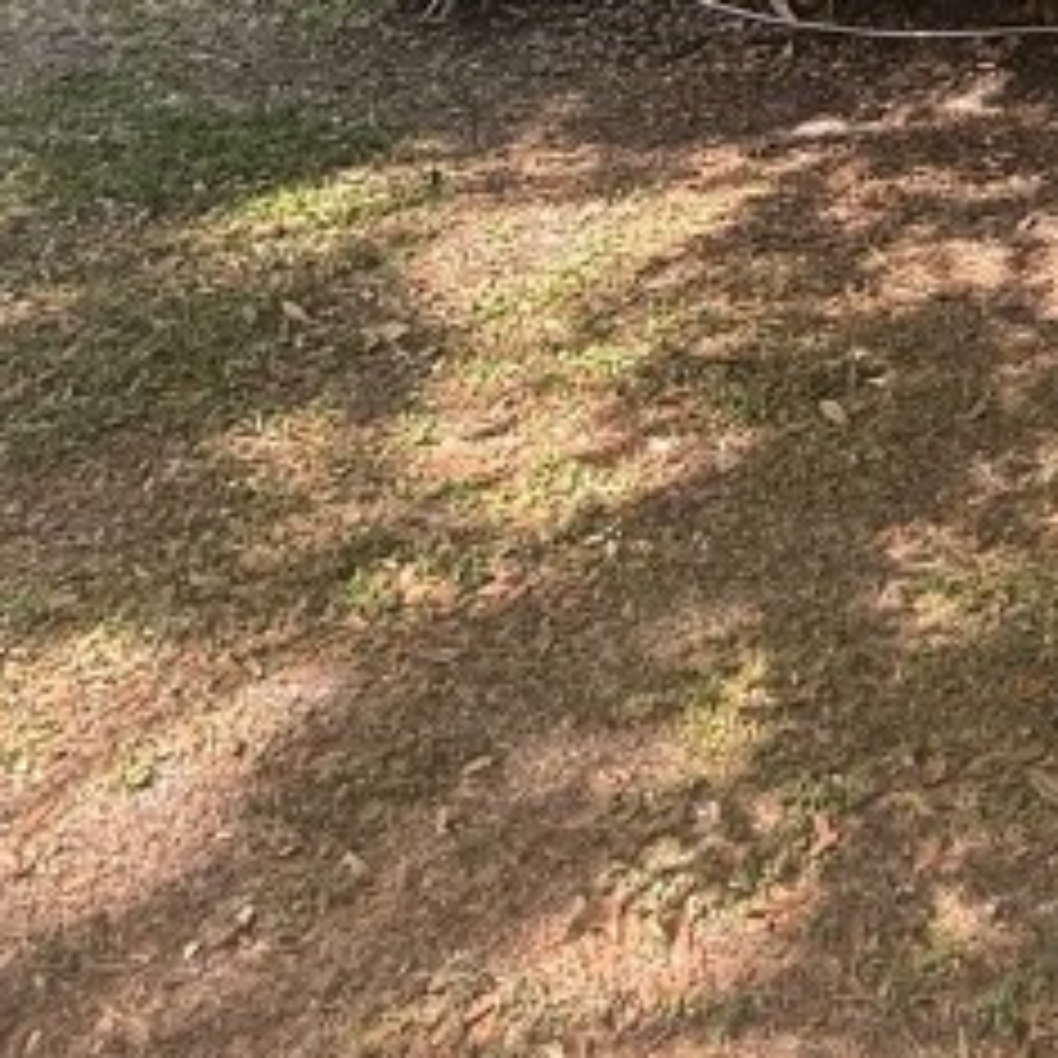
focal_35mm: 54
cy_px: -486
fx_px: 1867
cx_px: 1067
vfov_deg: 25.0
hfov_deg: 29.5
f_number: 2.2
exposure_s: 1/210
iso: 64
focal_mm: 2.22
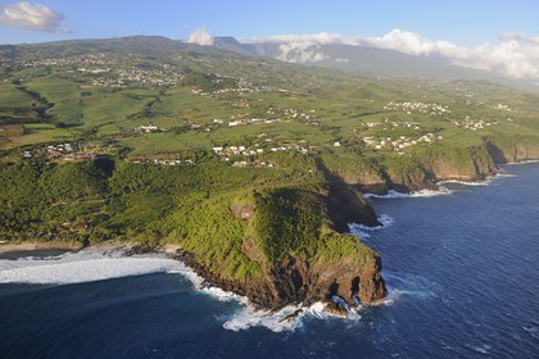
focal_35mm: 28
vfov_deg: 46.4
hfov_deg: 65.5
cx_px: 270
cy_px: 180
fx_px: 419
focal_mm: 28
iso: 400
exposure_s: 1/640
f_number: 5.6
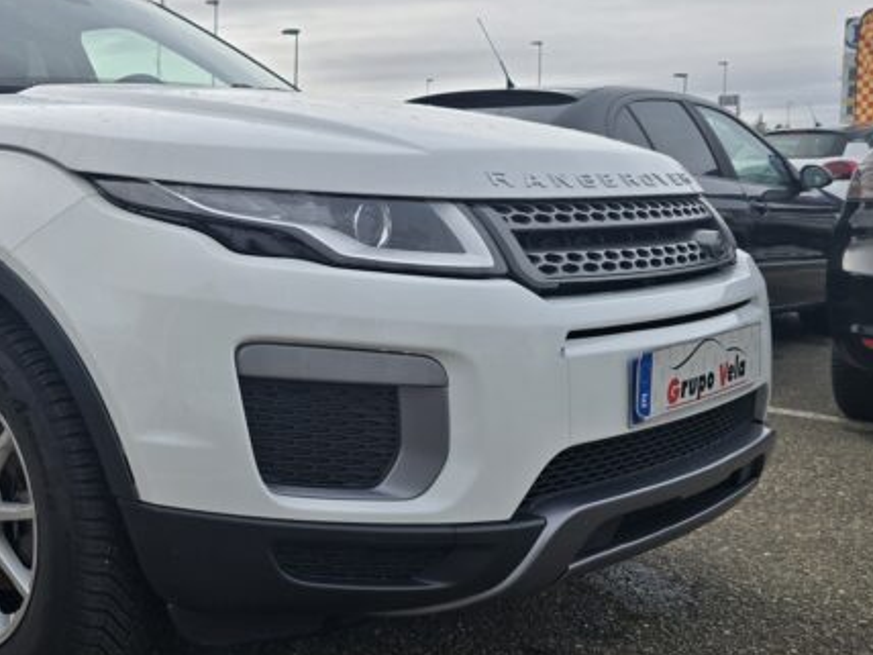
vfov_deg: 33.5
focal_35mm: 43
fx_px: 1084
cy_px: 261
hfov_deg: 41.0
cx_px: 114
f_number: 1.7
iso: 12
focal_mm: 6.3
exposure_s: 1/917
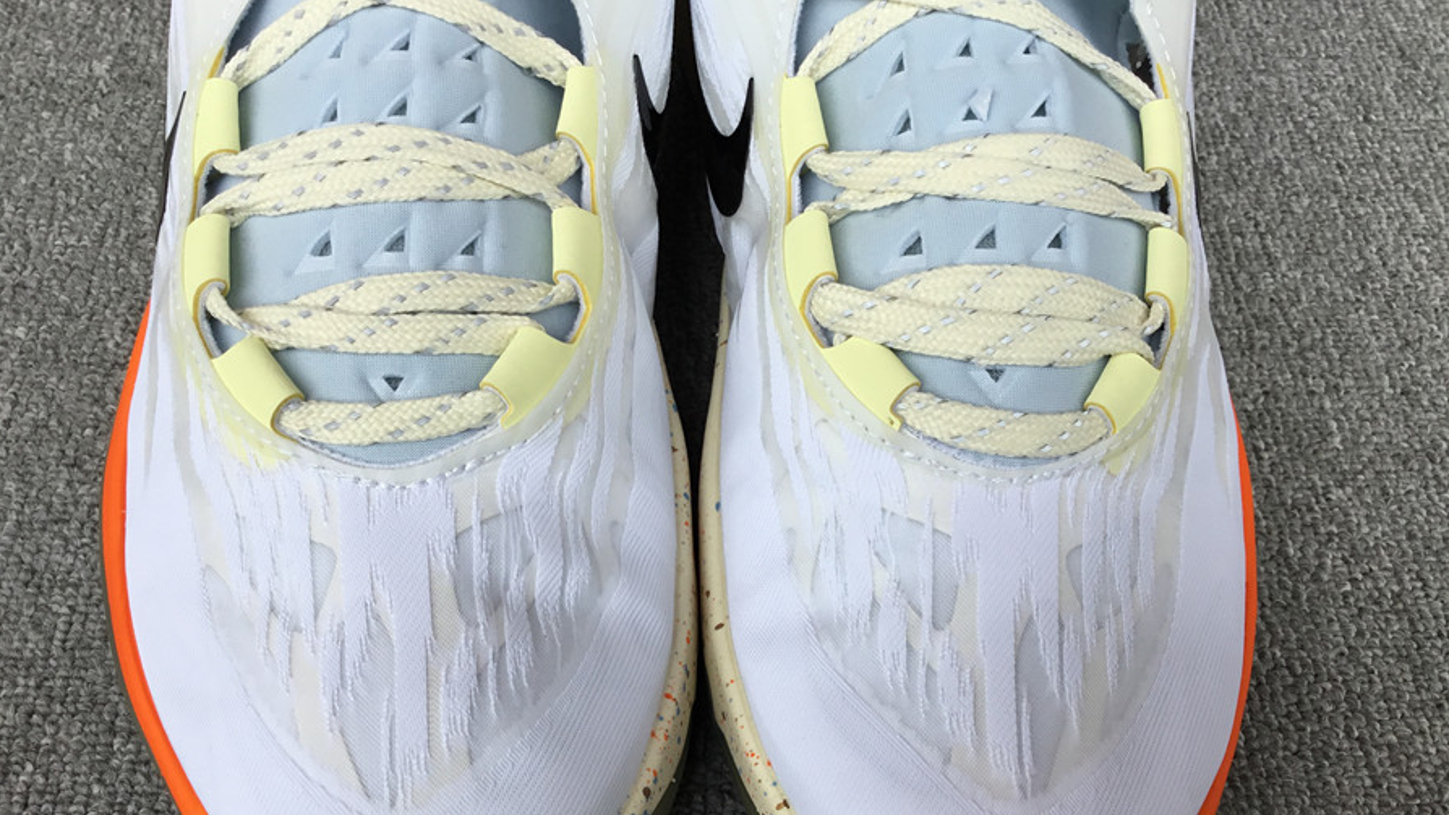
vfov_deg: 34.4
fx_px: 1306
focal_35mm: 34
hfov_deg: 58.0
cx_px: 721
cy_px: 519
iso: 25
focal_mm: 3.3
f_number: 2.4
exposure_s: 1/186
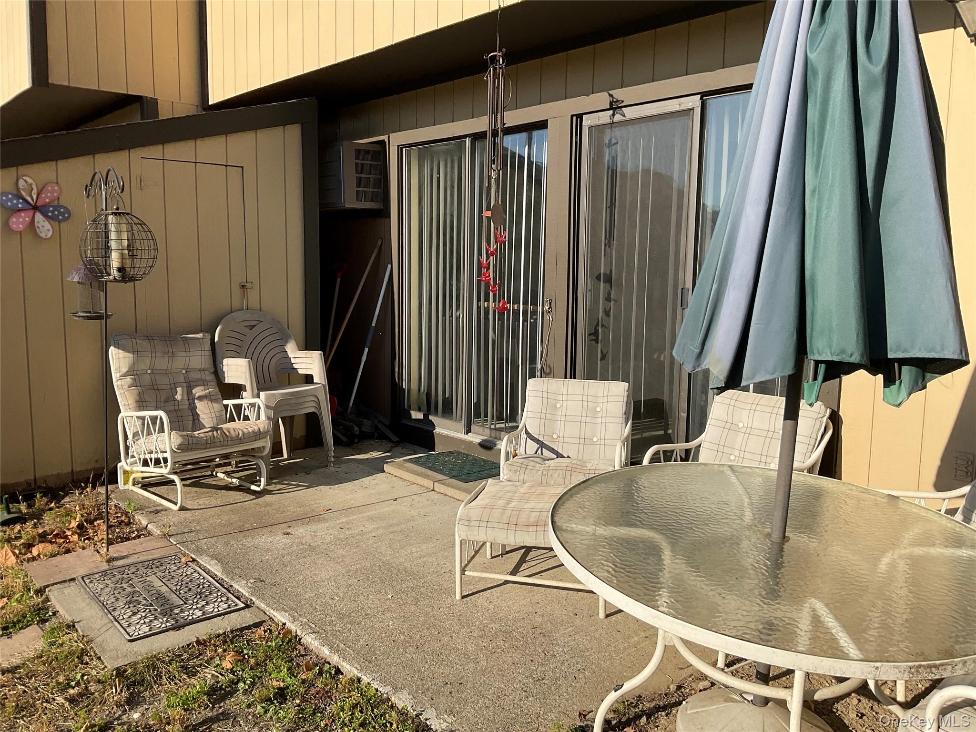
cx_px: 488
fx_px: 818
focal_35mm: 29
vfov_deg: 48.2
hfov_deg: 61.7
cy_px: 366
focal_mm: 3
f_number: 1.8
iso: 16
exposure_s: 1/1912
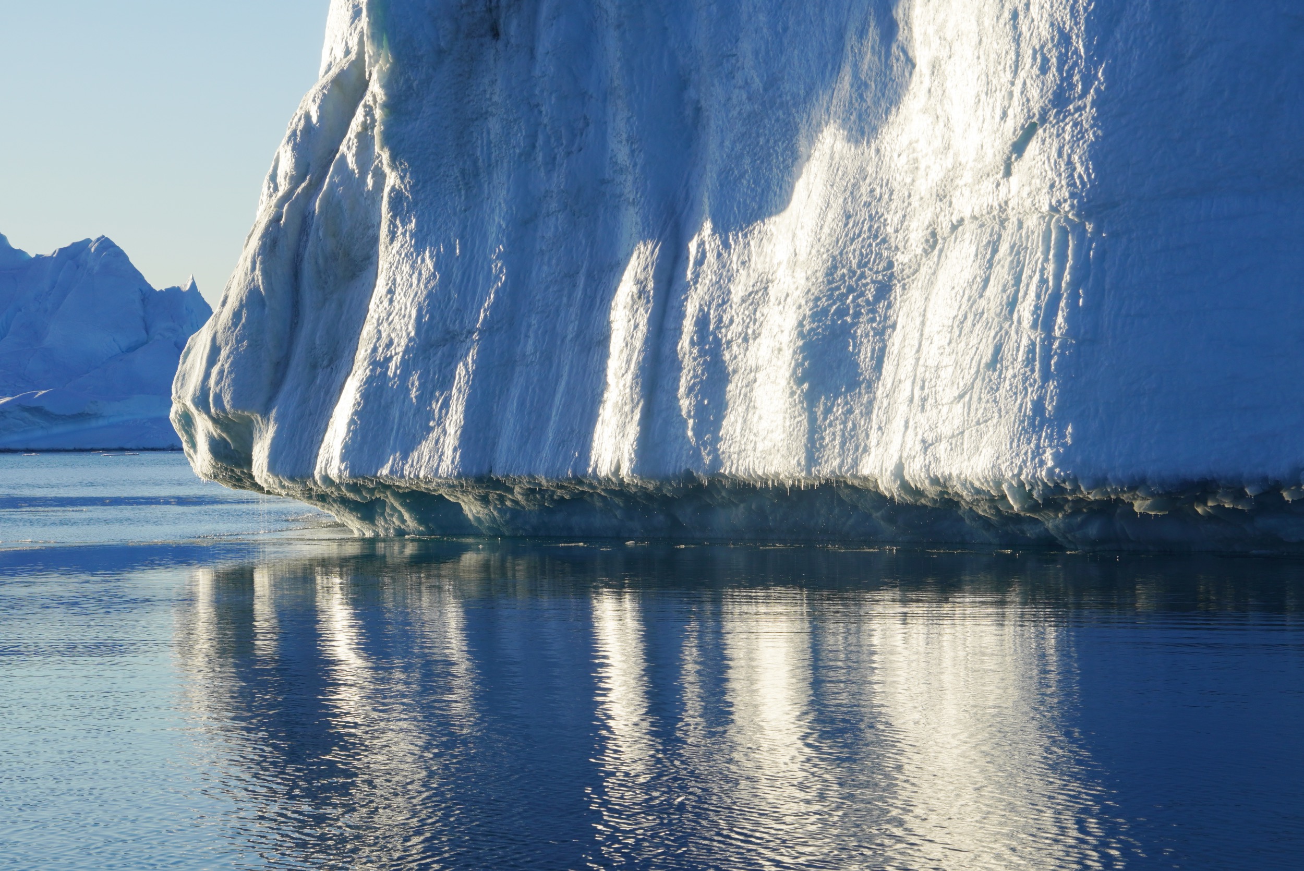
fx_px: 3968
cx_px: 652
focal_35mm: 110
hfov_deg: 18.7
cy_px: 436
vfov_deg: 12.5
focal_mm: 73
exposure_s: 1/250
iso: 100
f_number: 11
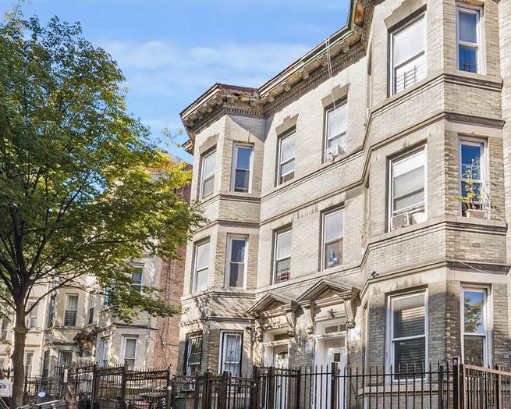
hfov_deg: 71.7
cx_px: 360
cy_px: 229
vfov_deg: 62.9
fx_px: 333
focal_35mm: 22
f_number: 8
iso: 800
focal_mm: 12
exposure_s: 1/400
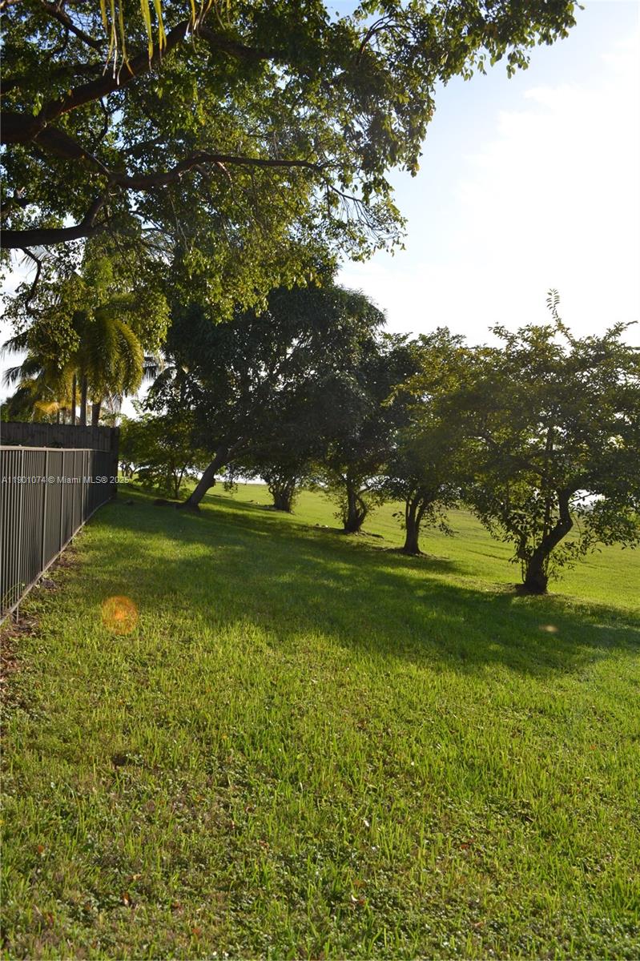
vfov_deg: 67.4
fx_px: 721
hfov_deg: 47.9
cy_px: 480
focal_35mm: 27
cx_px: 320
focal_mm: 18
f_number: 7.1
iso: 100
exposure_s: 1/200
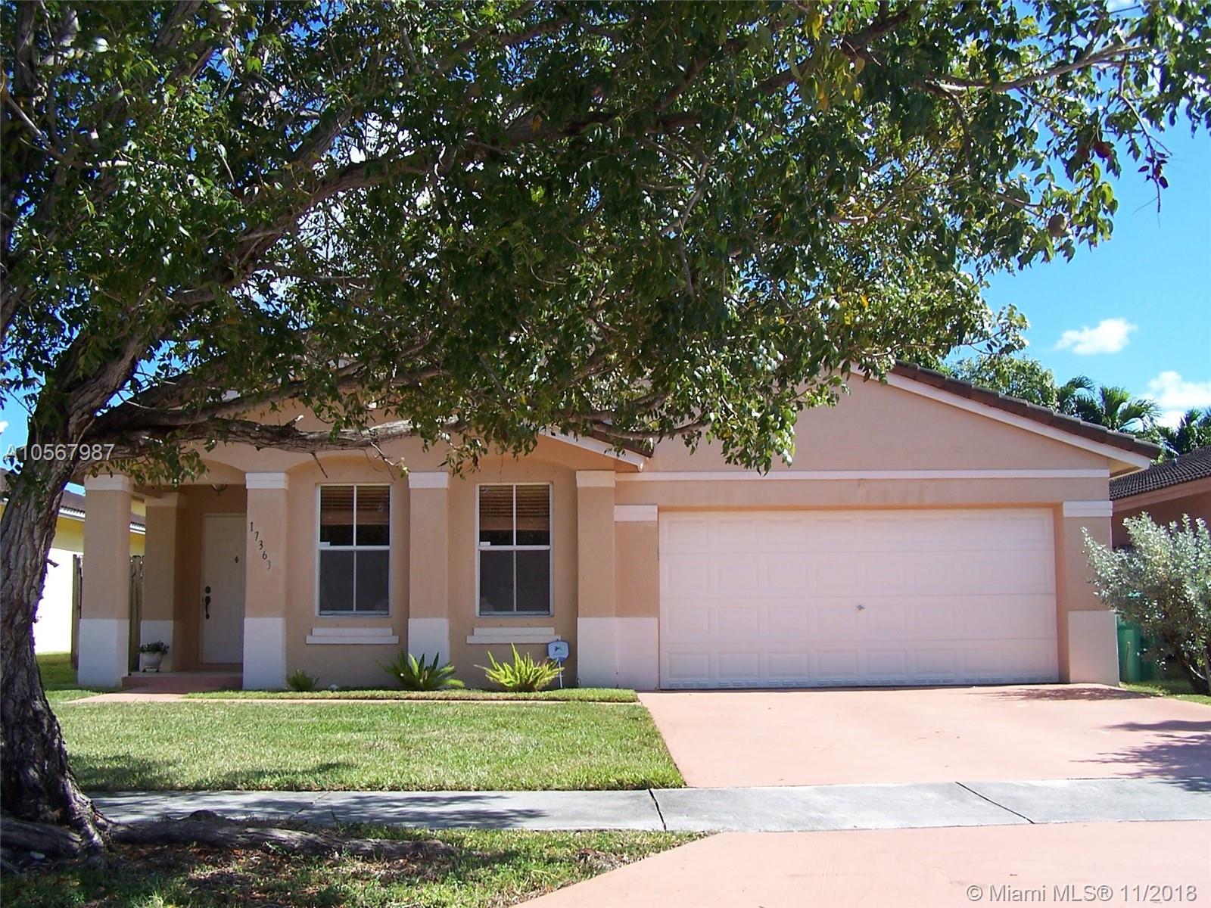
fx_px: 1329
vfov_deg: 37.7
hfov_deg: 49.0
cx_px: 606
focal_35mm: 38
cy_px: 454
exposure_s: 1/350
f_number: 4
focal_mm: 6.3
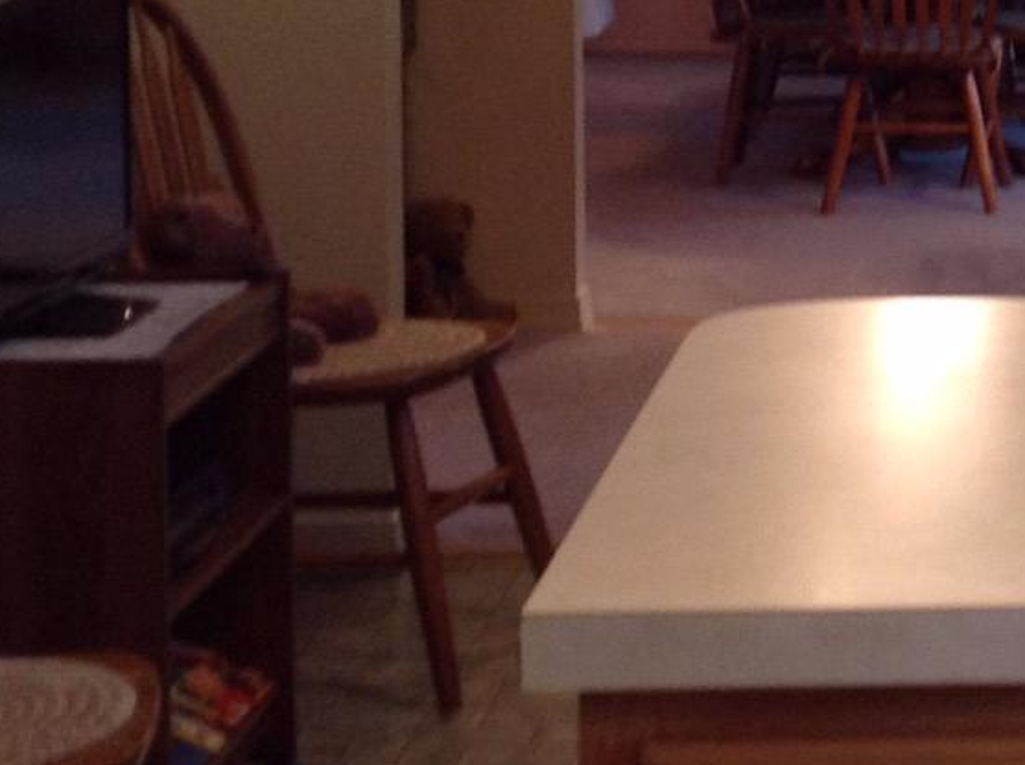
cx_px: 1359
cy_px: 45
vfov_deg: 11.4
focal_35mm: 129
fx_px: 3813
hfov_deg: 14.6
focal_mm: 4.28
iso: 100
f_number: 2.4
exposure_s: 1/15
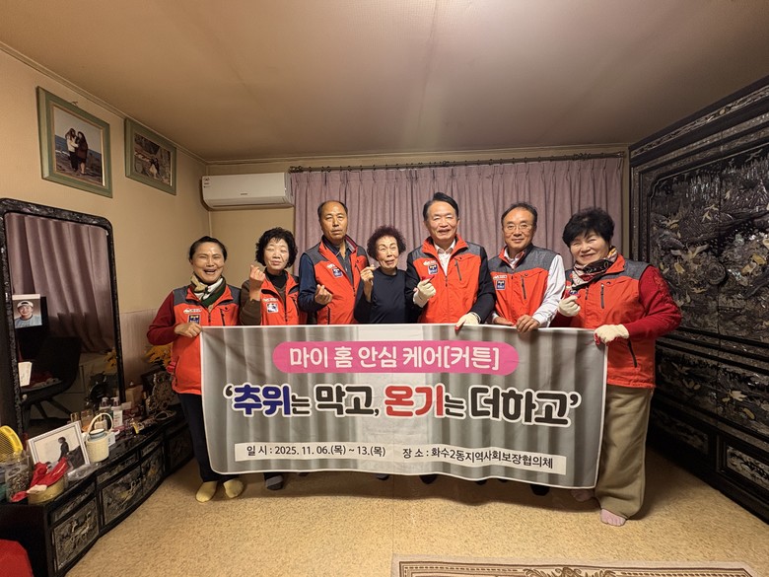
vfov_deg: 85.7
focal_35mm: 14
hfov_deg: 102.1
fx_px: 311
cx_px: 384
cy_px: 288
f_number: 2.2
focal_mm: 2.22
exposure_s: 1/60
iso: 250
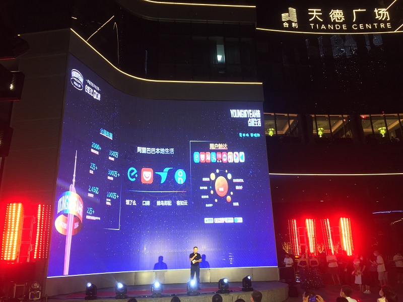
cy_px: 151
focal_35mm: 29
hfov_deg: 61.7
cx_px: 202
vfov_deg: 48.2
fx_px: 338
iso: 40
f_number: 2.2
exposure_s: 1/33
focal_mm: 4.15
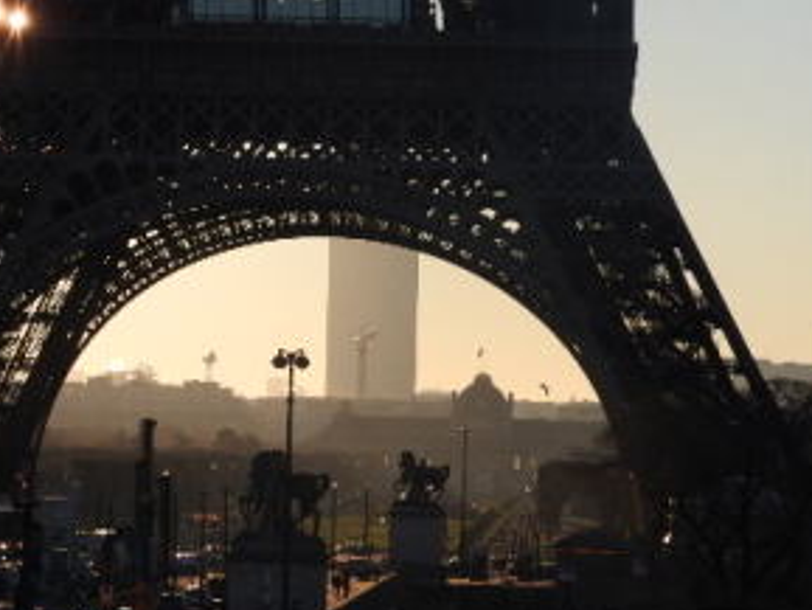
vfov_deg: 7.5
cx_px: 208
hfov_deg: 9.9
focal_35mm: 199
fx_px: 4670
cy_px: 254
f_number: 5
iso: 100
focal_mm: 20.6
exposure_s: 1/1000
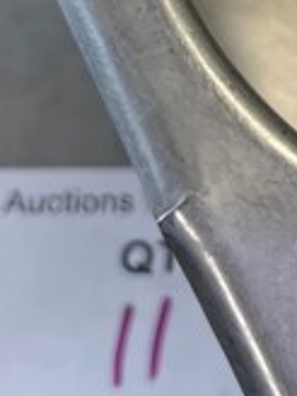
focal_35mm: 129
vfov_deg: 14.5
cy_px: -151
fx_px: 1476
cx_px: 447
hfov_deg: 11.0
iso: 100
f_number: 1.6
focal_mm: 5.1
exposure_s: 1/120
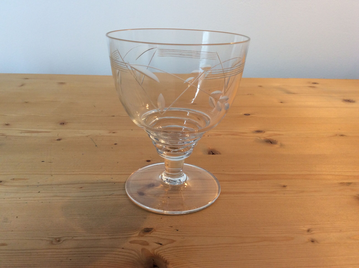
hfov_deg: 56.9
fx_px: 331
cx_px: 180
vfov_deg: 44.1
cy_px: 134
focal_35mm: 32
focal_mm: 3.3
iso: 40
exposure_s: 1/33
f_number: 2.4
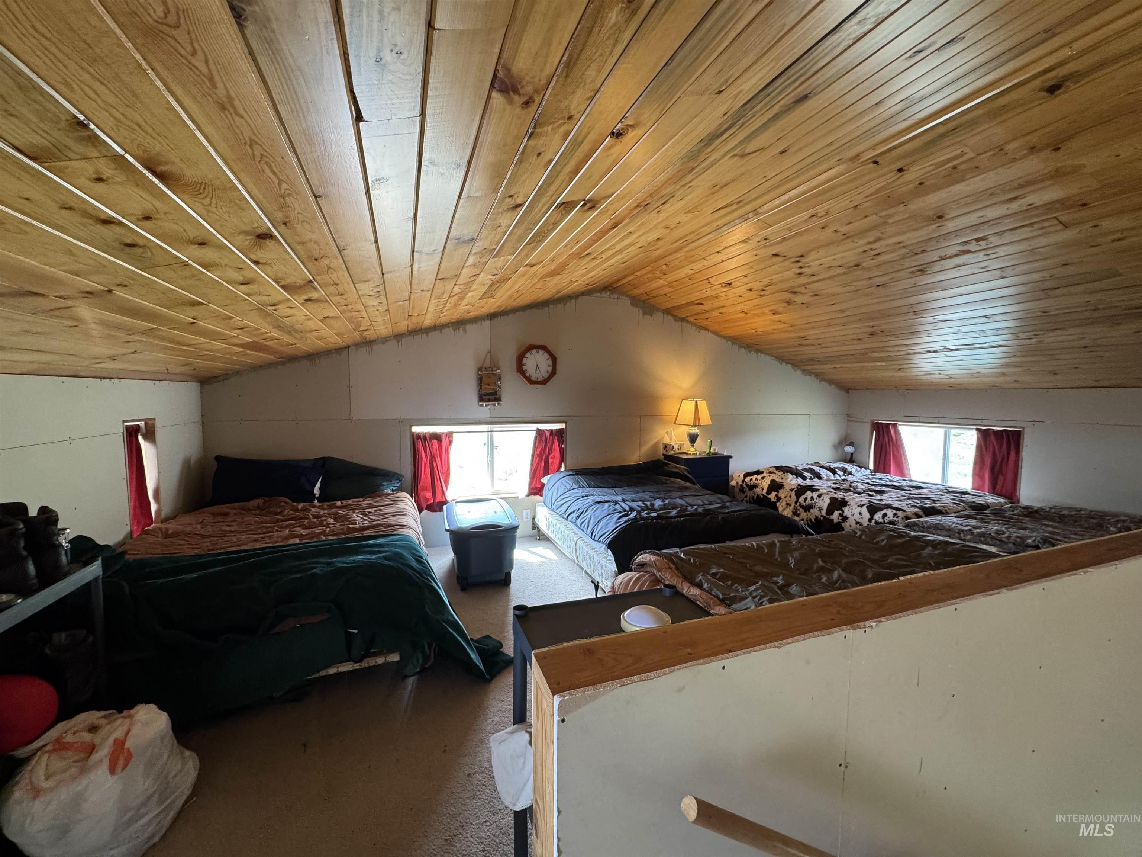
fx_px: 462
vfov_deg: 85.7
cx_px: 571
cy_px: 428
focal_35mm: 14
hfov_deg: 102.1
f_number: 2.2
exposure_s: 1/60
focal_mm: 2.22
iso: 250
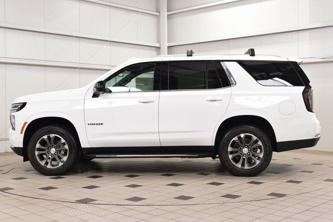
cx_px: 166
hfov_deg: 41.1
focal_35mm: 48
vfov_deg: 28.1
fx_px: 444
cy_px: 111
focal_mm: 32
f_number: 8
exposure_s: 1/60
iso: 1400
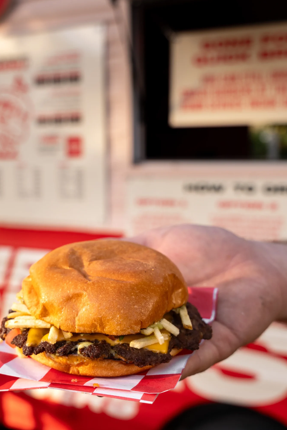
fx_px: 550
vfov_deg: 42.7
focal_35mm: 46
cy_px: 230
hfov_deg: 29.2
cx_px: 116
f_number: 4
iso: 200
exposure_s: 1/320
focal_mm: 24
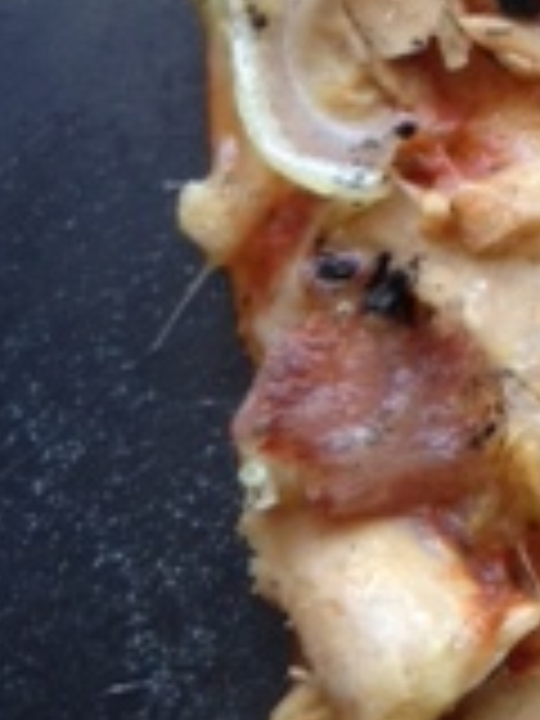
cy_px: -392
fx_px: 2912
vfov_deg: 13.2
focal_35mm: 140
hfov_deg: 9.9
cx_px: 1062
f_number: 2.4
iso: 64
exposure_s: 1/30
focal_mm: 4.28
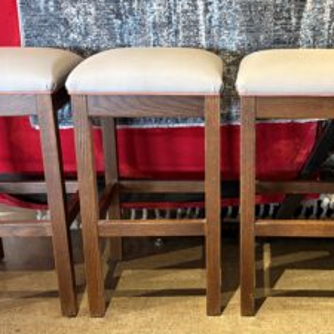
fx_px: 557
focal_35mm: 51
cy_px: 171
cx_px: 239
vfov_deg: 33.4
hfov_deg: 32.9
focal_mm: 5.96
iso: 320
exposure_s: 1/60
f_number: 1.6
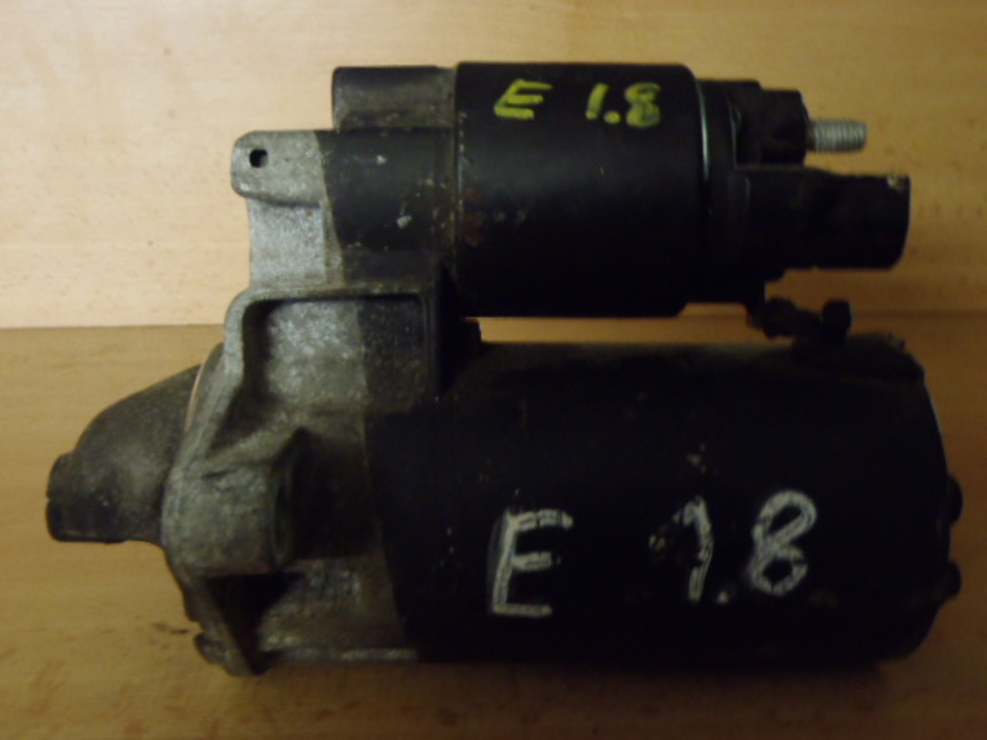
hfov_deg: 50.1
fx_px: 1055
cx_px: 494
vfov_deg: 38.7
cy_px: 370
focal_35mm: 37
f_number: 4.7
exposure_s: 1/4
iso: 400
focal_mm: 6.64
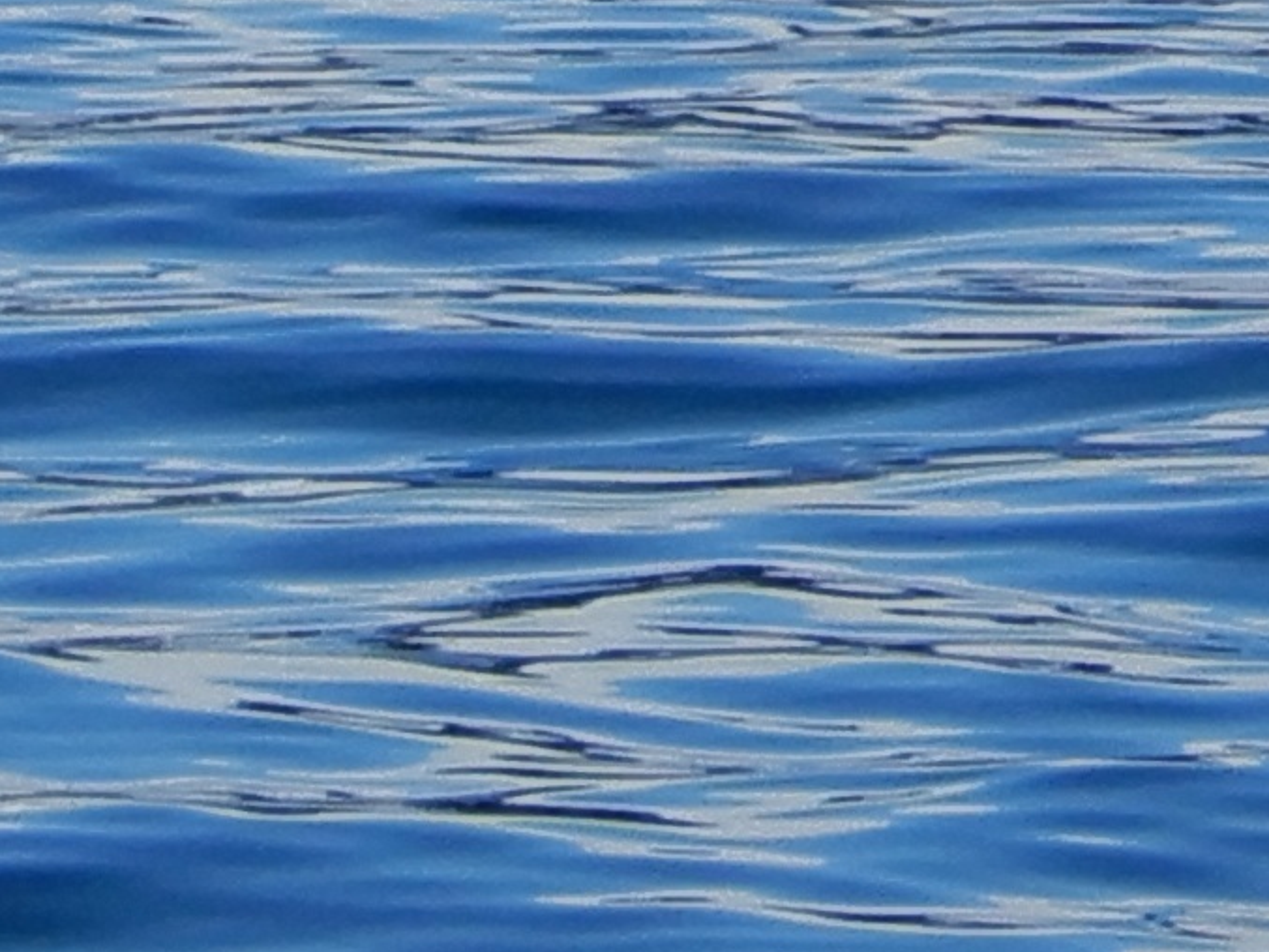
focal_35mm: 727
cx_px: 2024
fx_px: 26656
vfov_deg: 2.0
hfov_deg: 2.7
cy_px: -1947
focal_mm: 16.9
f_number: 5
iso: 80
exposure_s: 1/800
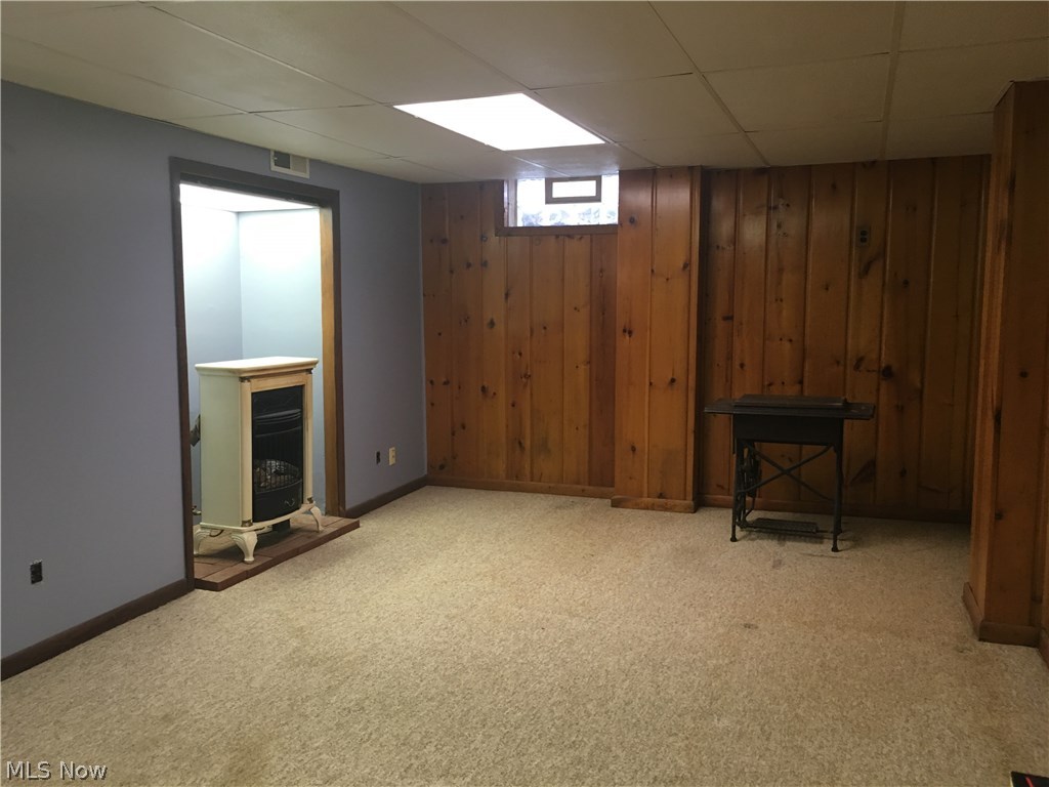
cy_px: 394
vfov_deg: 48.2
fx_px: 879
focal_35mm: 29
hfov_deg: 61.7
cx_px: 524
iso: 100
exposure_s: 1/30
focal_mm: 4.15
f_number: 2.2
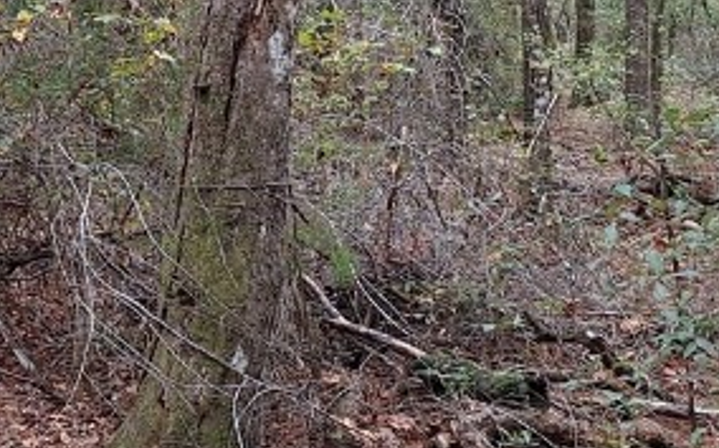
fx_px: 1723
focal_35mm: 88
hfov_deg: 18.5
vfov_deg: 14.3
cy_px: -96
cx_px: -570
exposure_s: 1/234
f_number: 1.8
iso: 40
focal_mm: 5.54
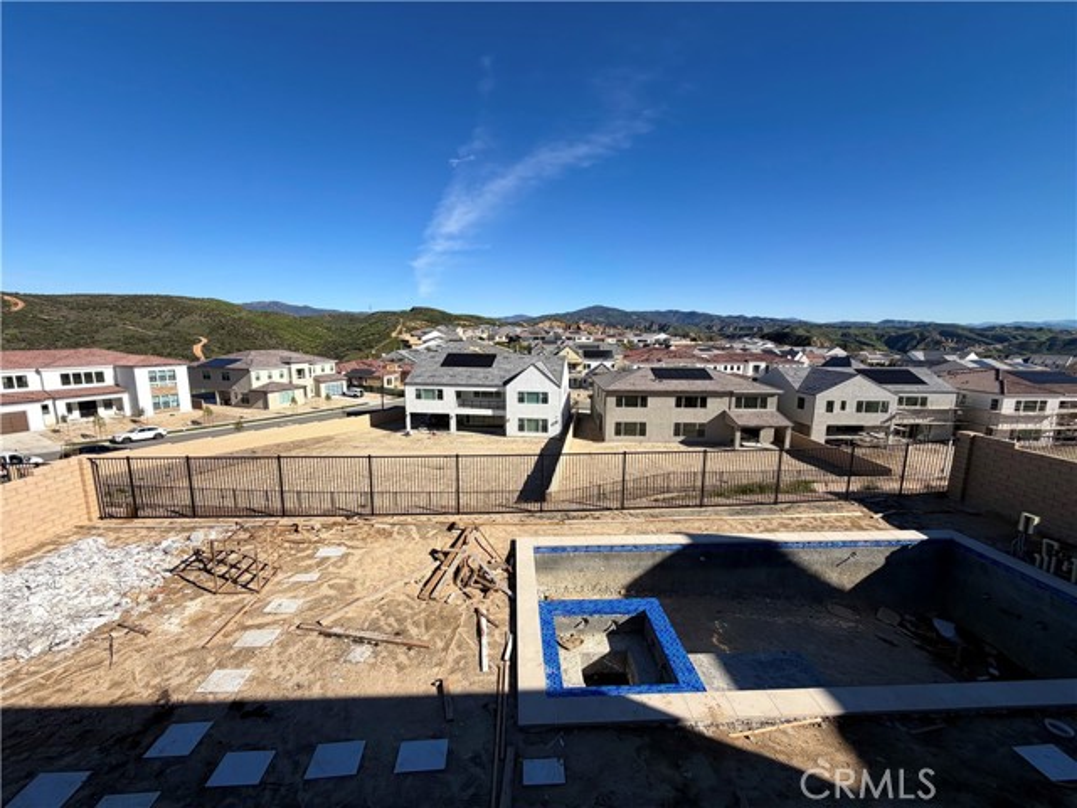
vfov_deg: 85.7
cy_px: 404
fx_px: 436
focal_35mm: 14
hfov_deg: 102.1
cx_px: 538
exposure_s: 1/1105
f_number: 2.2
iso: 20
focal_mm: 2.22
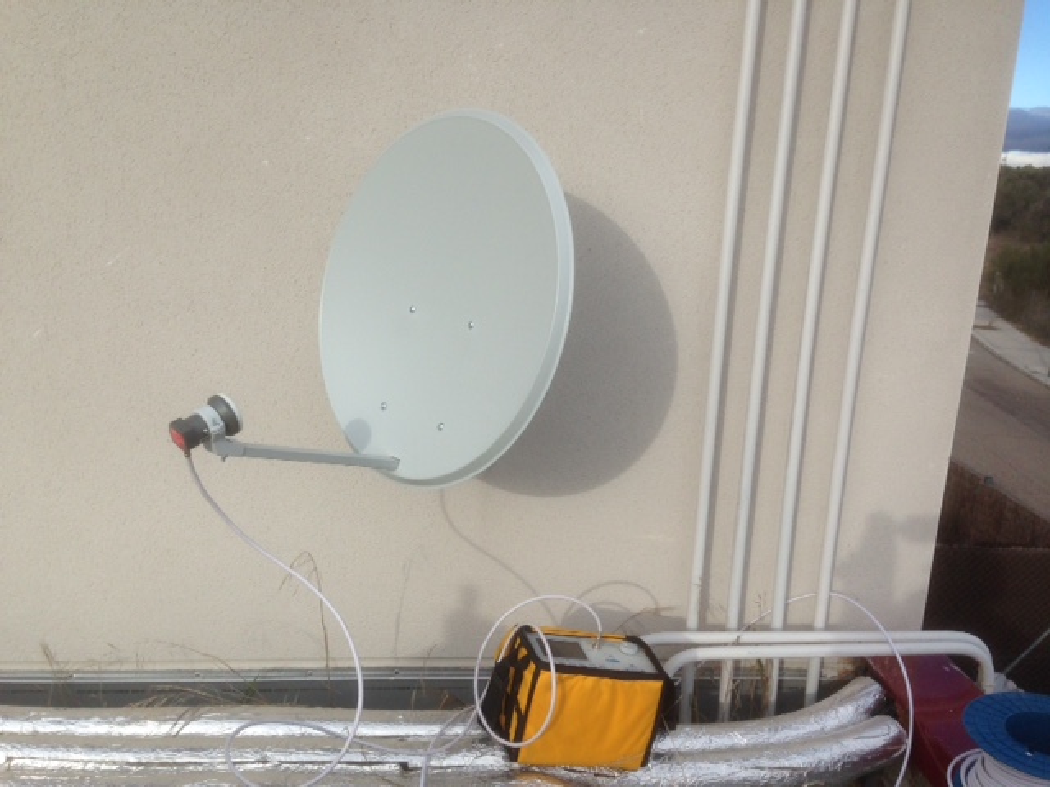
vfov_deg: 42.9
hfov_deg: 55.4
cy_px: 394
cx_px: 525
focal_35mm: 33
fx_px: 1001
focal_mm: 4.12
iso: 50
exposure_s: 1/1004
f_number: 2.4
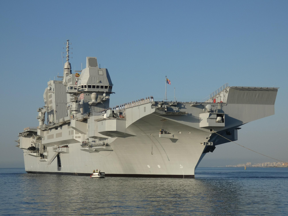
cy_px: 108
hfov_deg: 22.5
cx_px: 144
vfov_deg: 17.0
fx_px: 724
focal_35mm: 87
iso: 80
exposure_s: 1/800
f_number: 4.6
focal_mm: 15.6
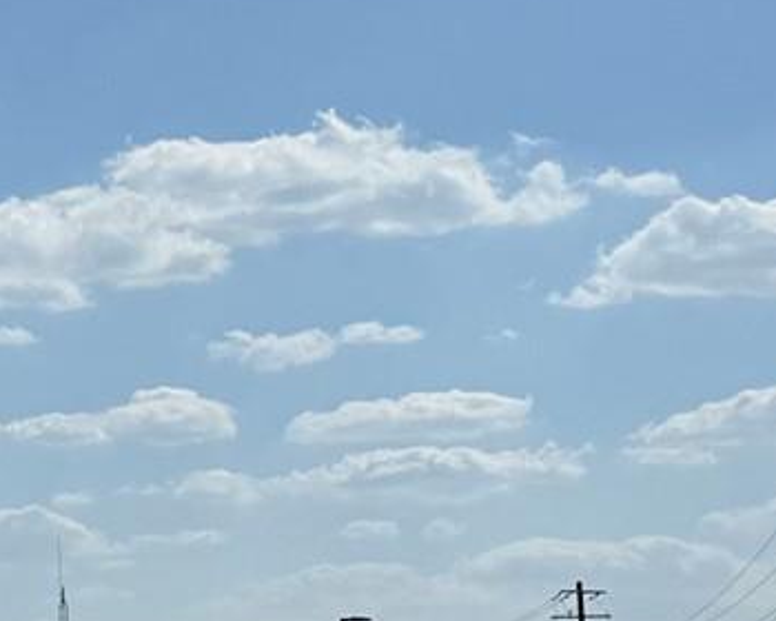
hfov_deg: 11.0
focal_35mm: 137
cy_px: 464
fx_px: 3146
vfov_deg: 11.2
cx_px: -1284
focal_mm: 6.76
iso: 80
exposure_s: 1/14286
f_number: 1.78
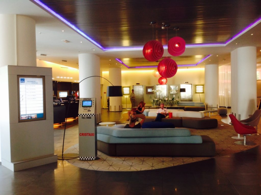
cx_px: 130
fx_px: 264
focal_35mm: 35
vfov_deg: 40.6
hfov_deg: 52.7
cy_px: 98
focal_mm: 4.28
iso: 64
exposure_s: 1/15
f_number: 2.4
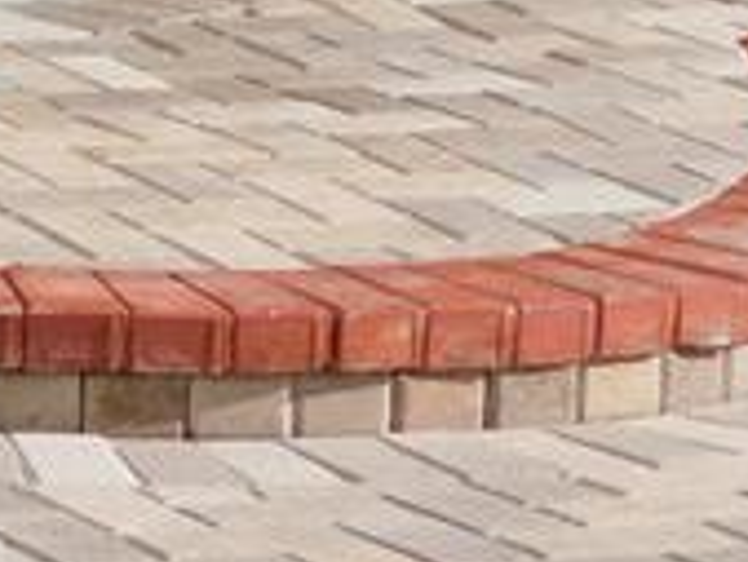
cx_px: -1040
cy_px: -465
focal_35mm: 273
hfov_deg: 6.9
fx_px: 5903
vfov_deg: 5.4
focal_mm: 8
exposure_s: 1/1250
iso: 125
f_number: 3.7
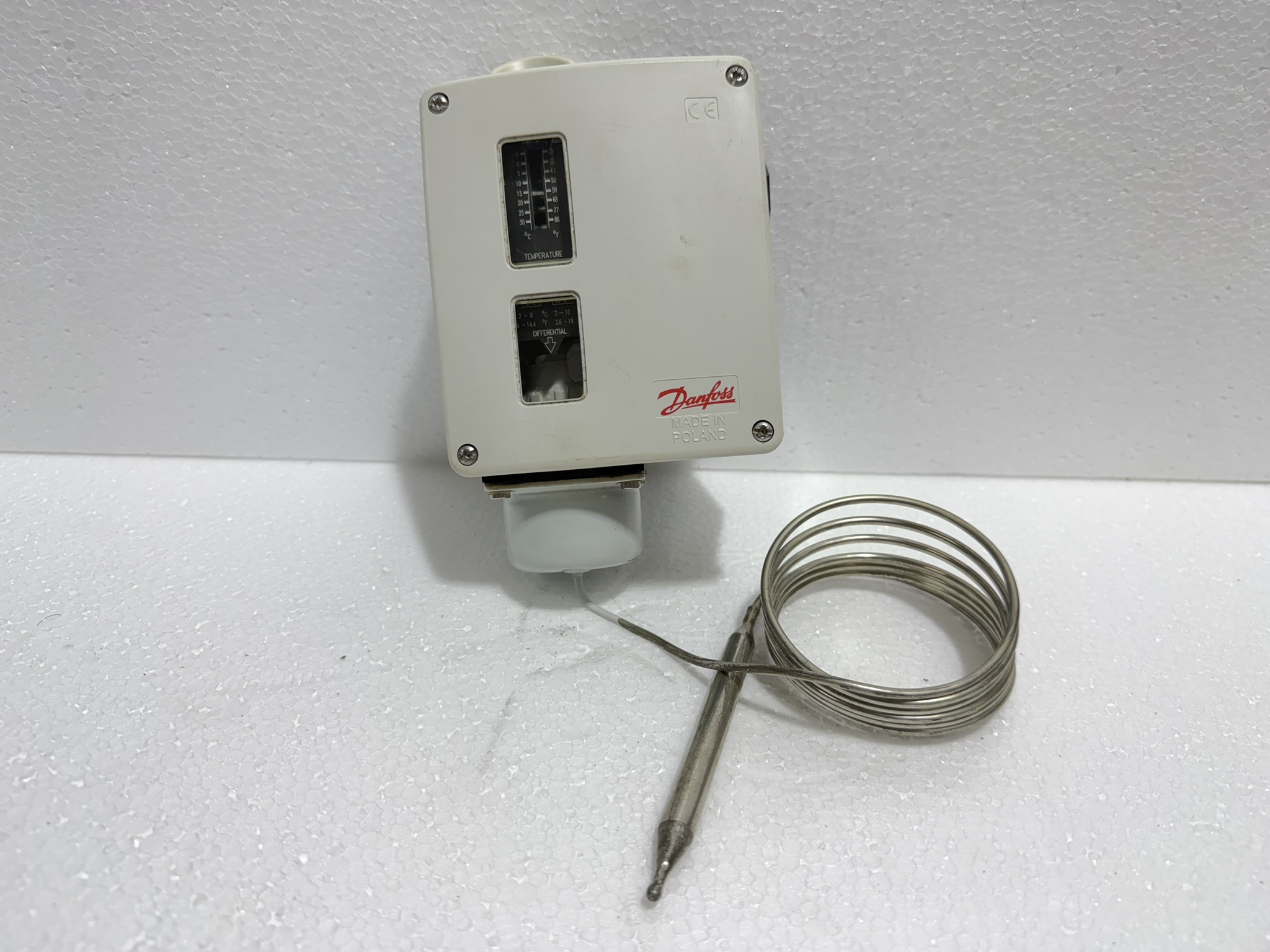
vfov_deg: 56.8
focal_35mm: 24
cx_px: 635
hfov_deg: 71.6
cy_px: 476
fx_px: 881
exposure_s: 1/100
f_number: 1.78
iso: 80
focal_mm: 6.76
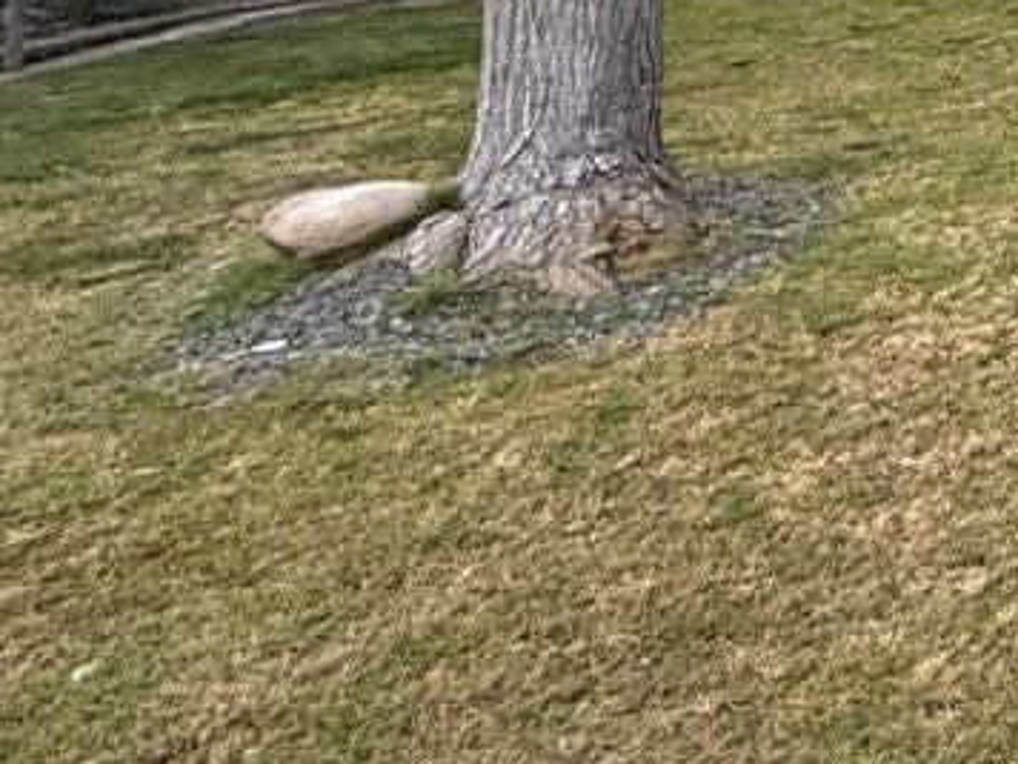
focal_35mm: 59
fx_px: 1735
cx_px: 1962
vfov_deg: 22.1
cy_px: -250
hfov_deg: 20.0
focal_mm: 2.22
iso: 20
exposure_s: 1/1125
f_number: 2.2
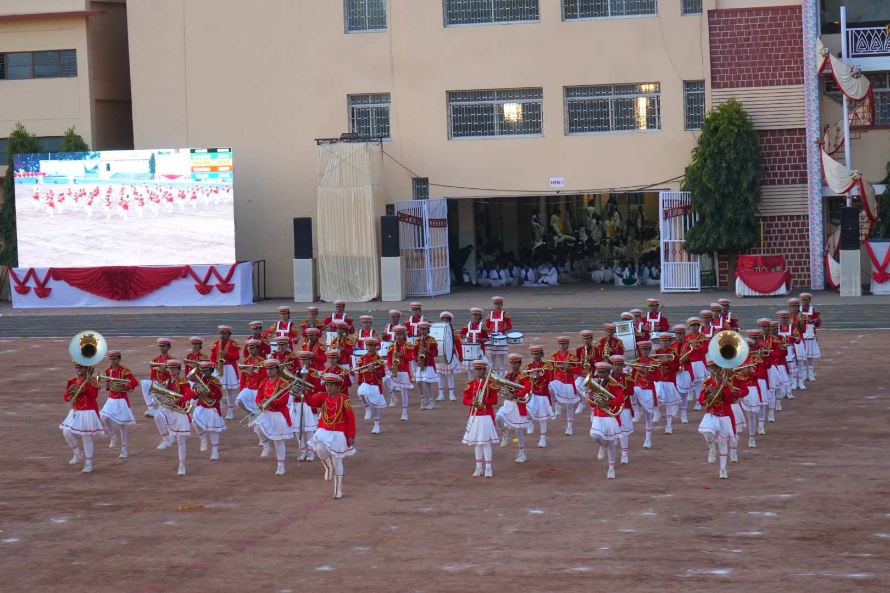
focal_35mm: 105
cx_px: 445
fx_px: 2596
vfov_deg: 13.0
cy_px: 296
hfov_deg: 19.5
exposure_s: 1/200
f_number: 5.6
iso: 2500
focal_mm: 70
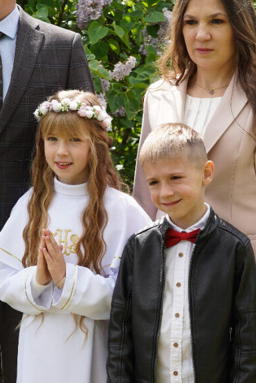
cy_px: 242
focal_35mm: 113
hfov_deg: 12.1
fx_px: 1204
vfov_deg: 18.1
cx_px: 116
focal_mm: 50
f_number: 7.1
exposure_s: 1/200
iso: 160
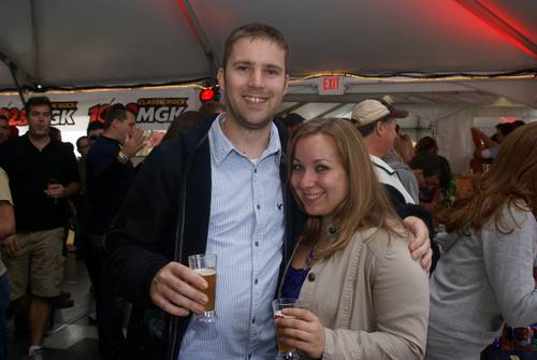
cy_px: 180
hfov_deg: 49.5
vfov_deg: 34.3
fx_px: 583
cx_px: 268
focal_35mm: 39
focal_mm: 26
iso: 400
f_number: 8
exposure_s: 1/60
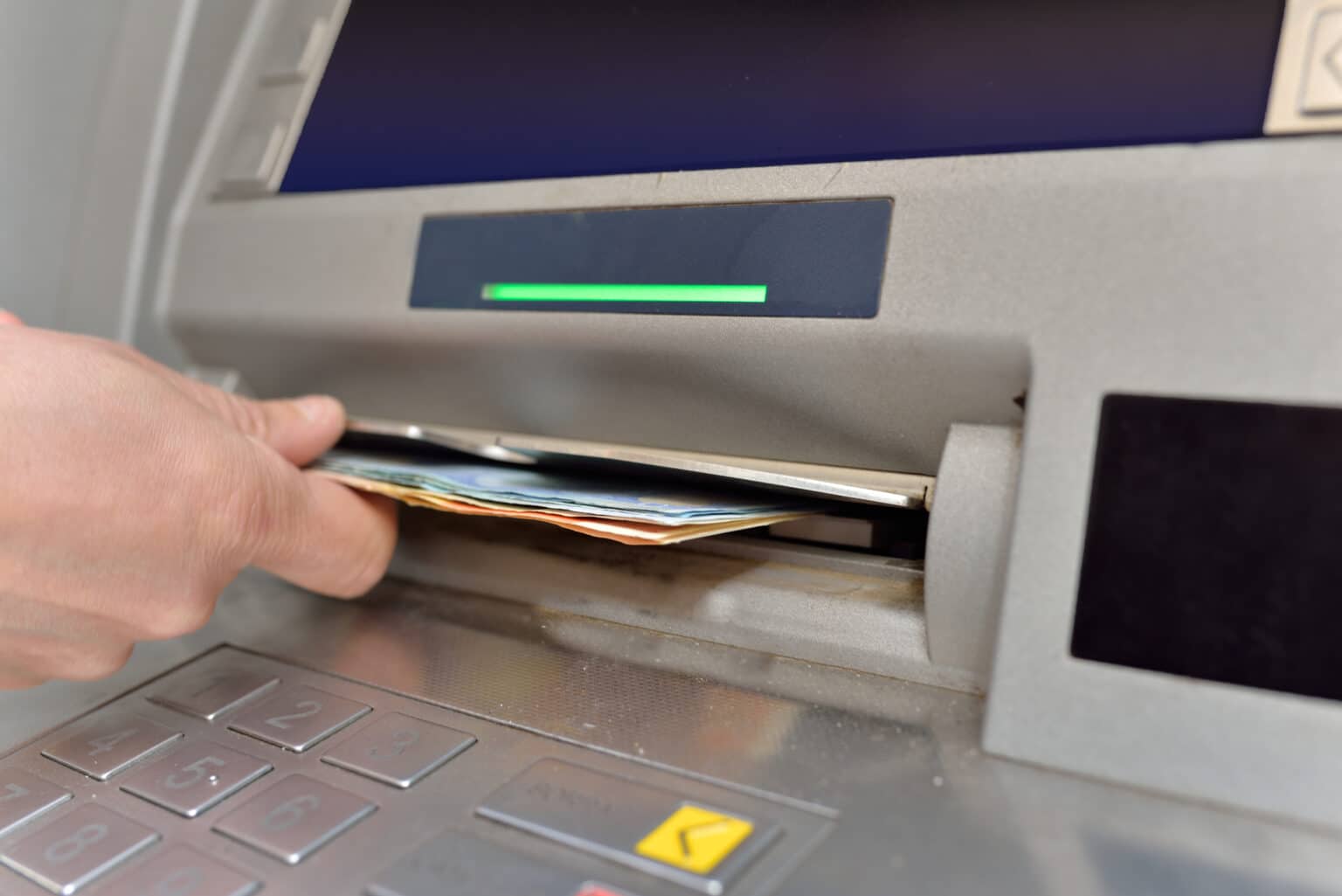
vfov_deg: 37.9
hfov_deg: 54.4
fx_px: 1305
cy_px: 448
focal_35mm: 35
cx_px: 671
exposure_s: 1/60
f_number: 4.5
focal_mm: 35
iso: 100
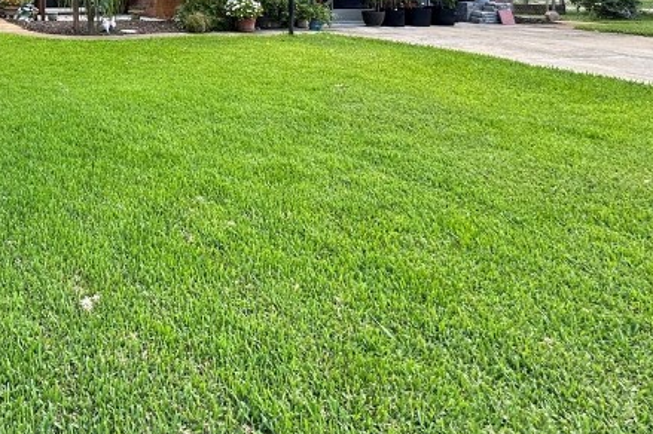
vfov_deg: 33.7
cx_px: 13
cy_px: -46
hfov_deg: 47.3
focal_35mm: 34
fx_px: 616
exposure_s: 1/151
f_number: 2.2
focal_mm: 2.22
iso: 40
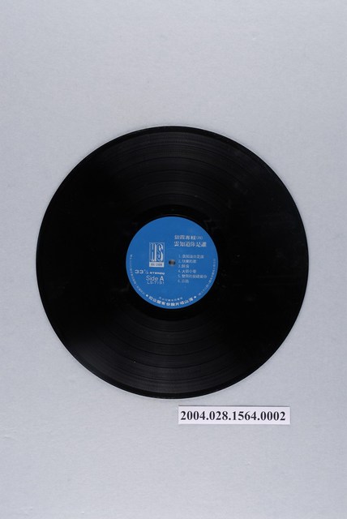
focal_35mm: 57
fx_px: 822
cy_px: 260
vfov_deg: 35.0
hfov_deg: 23.8
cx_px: 174
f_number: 11
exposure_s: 1/40
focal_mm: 38
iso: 200
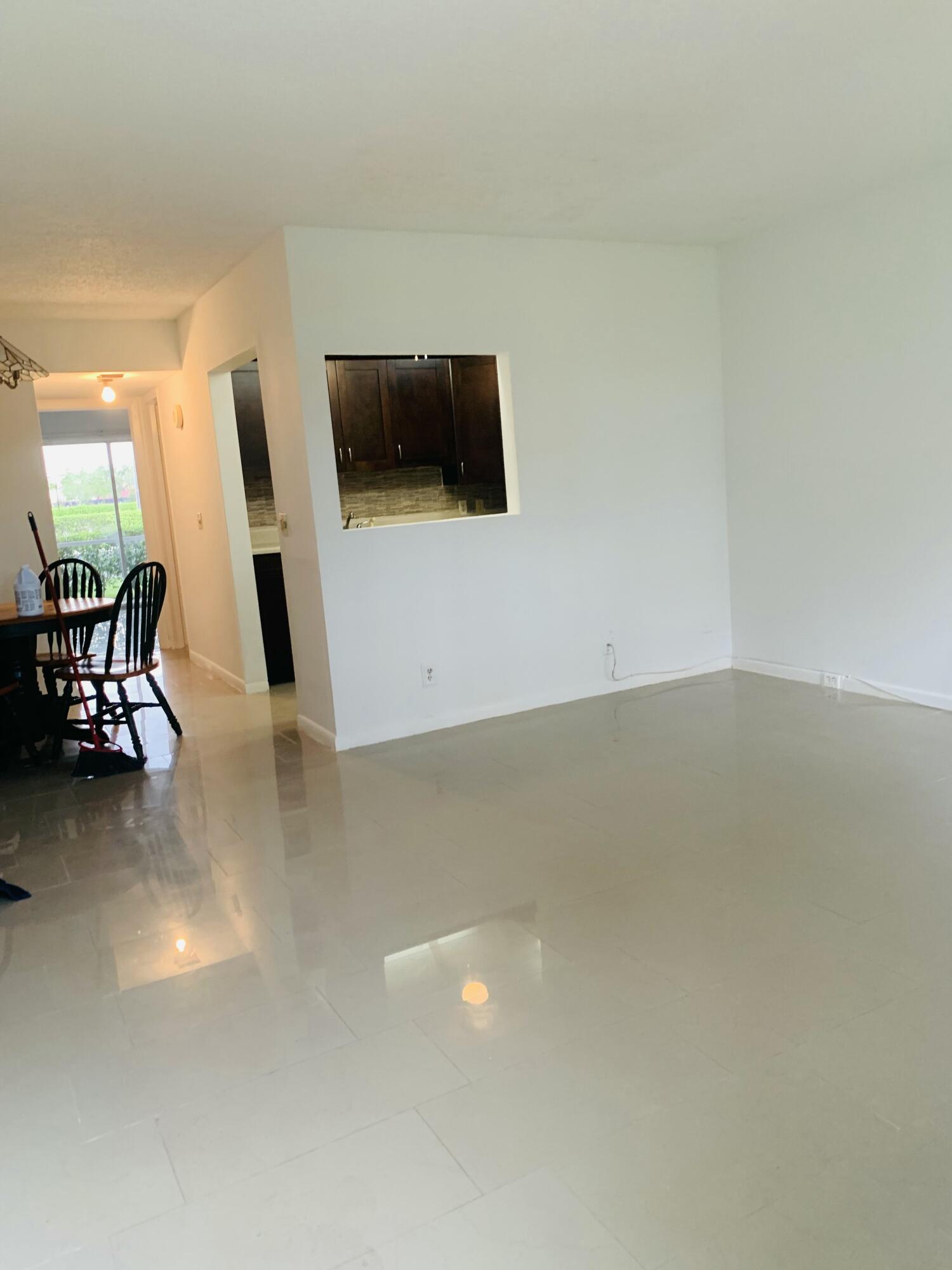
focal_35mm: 26
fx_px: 953
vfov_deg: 67.3
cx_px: 476
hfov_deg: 53.1
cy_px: 635
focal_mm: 4.25
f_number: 1.8
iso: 160
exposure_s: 1/60
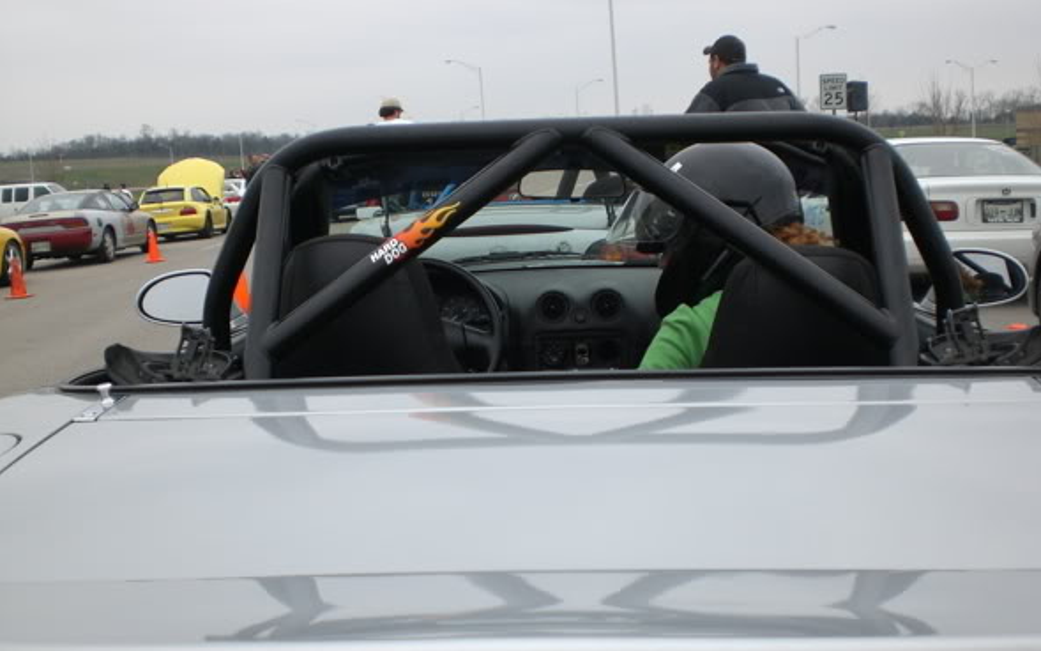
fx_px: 1163
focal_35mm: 41
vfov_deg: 31.2
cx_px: 528
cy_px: 352
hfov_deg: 48.2
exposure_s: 1/320
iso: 50
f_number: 3.1
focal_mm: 6.3
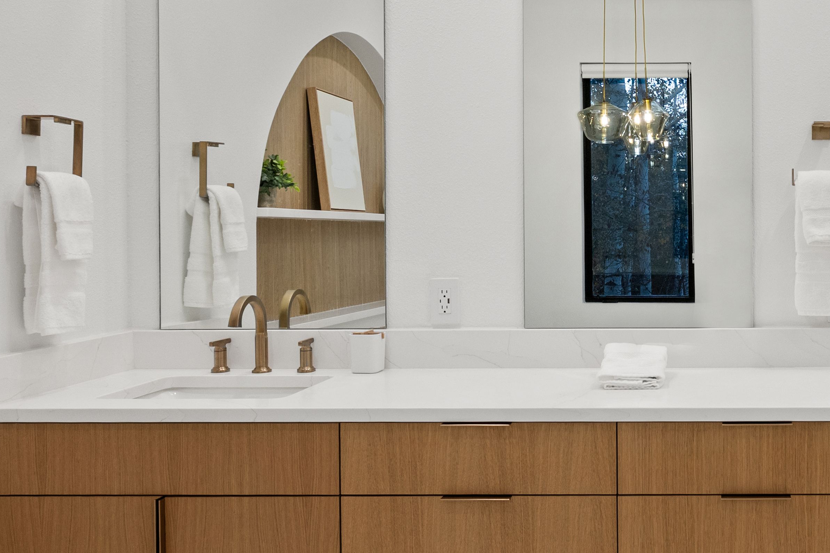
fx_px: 991
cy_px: 253
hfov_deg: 42.9
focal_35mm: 43
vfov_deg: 31.2
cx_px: 689
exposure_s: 1/13
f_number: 7.1
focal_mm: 17
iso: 640
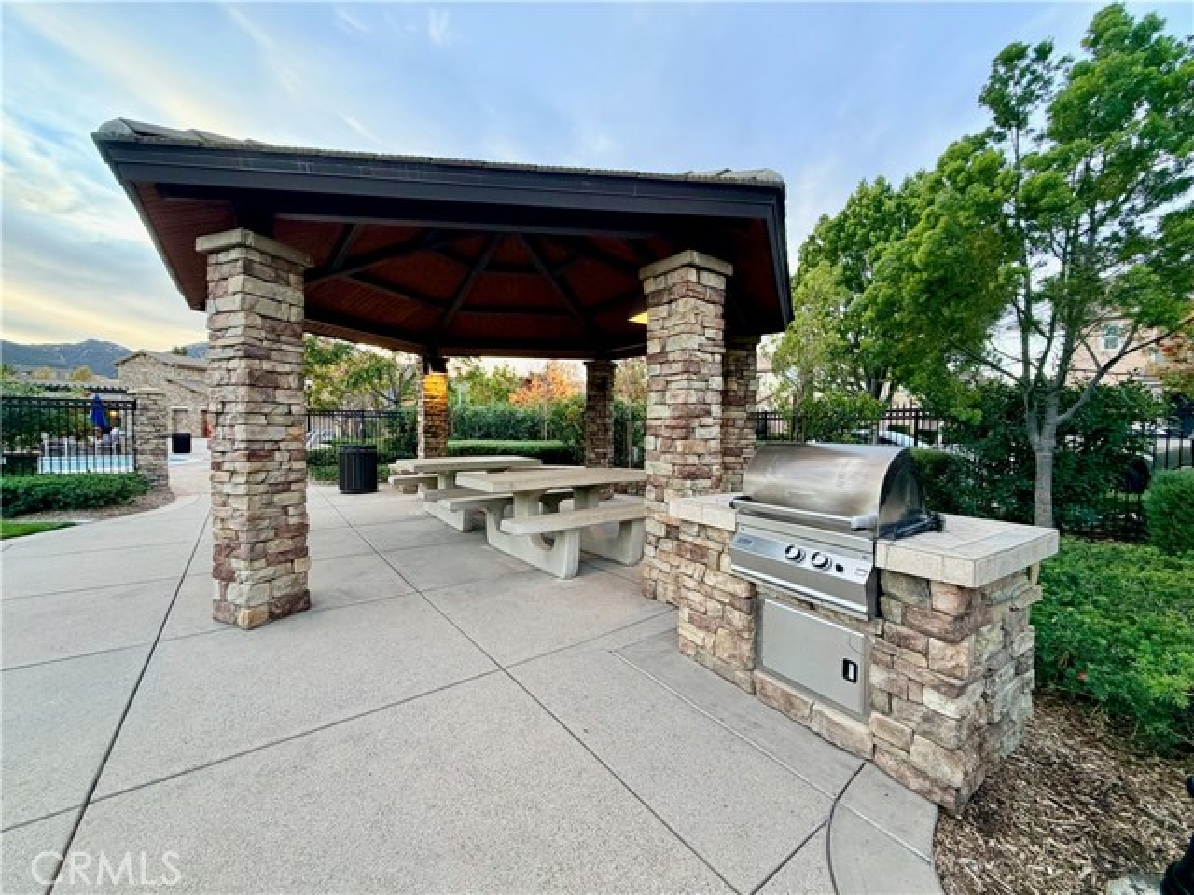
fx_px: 483
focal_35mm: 14
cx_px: 597
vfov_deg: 85.7
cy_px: 448
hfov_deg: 102.1
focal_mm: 2.22
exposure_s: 1/121
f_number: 2.2
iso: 160
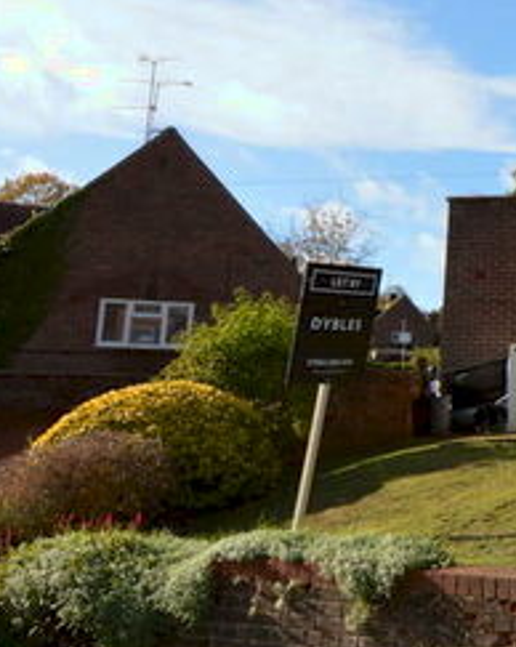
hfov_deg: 23.5
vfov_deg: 39.6
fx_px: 892
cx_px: 830
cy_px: 256
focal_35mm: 47
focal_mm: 11.5
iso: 100
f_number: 8
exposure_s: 1/200
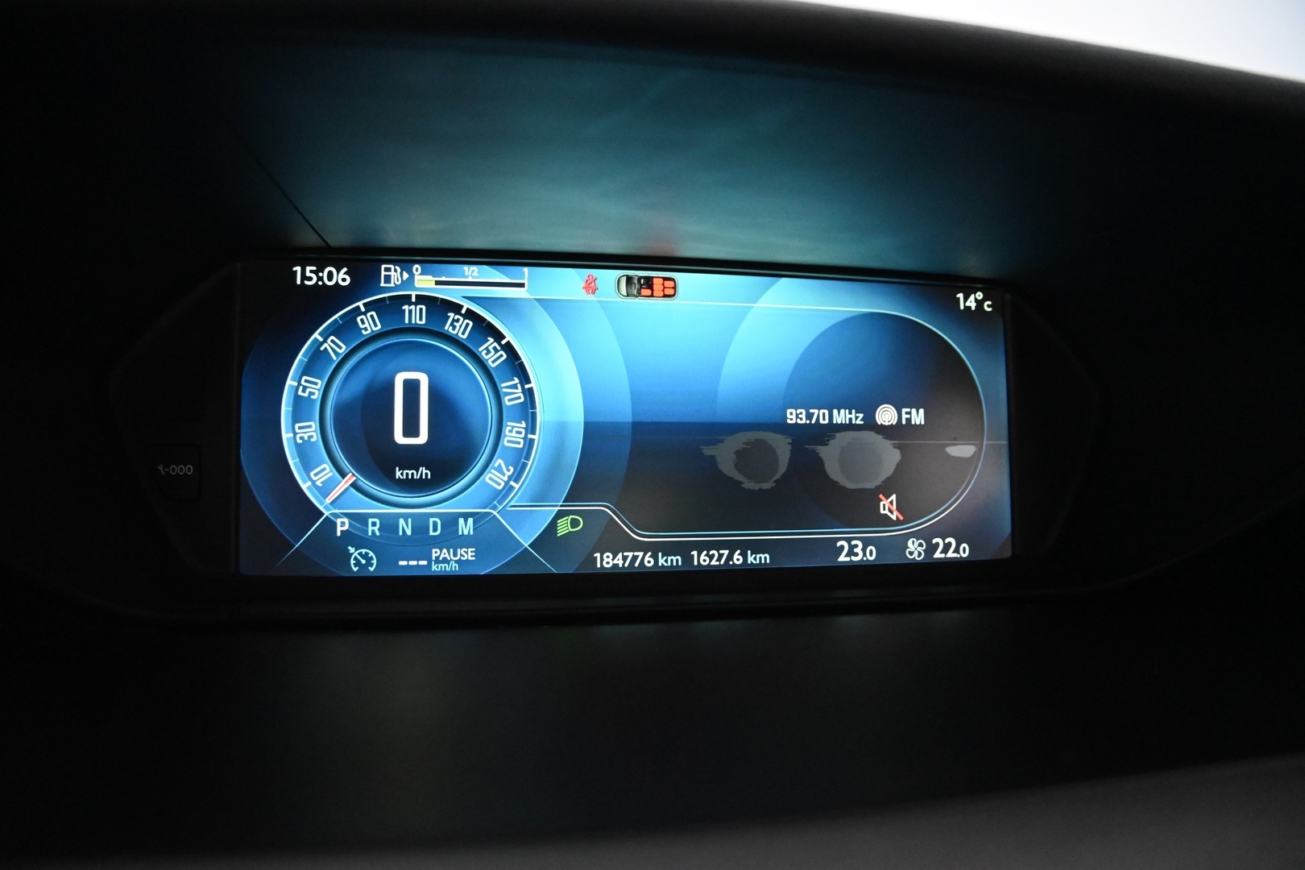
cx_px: 652
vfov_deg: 18.2
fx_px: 2719
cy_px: 435
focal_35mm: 75
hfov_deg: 27.0
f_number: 7.1
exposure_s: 1/80
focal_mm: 50
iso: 5000
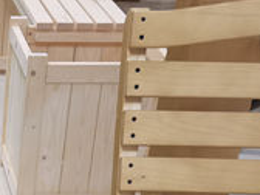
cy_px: 314
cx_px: -88
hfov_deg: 15.1
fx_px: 931
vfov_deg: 11.3
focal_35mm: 124
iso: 400
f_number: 1.8
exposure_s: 1/33.3
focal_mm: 5.58
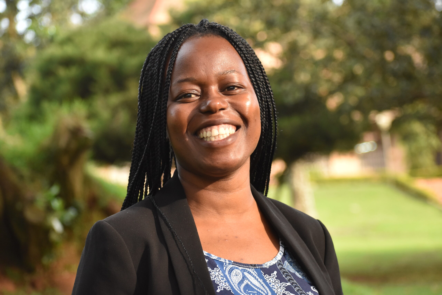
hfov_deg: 17.5
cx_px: 221
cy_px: 148
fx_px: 1436
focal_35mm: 117
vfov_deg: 11.7
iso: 1600
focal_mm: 78
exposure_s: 1/400
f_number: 5
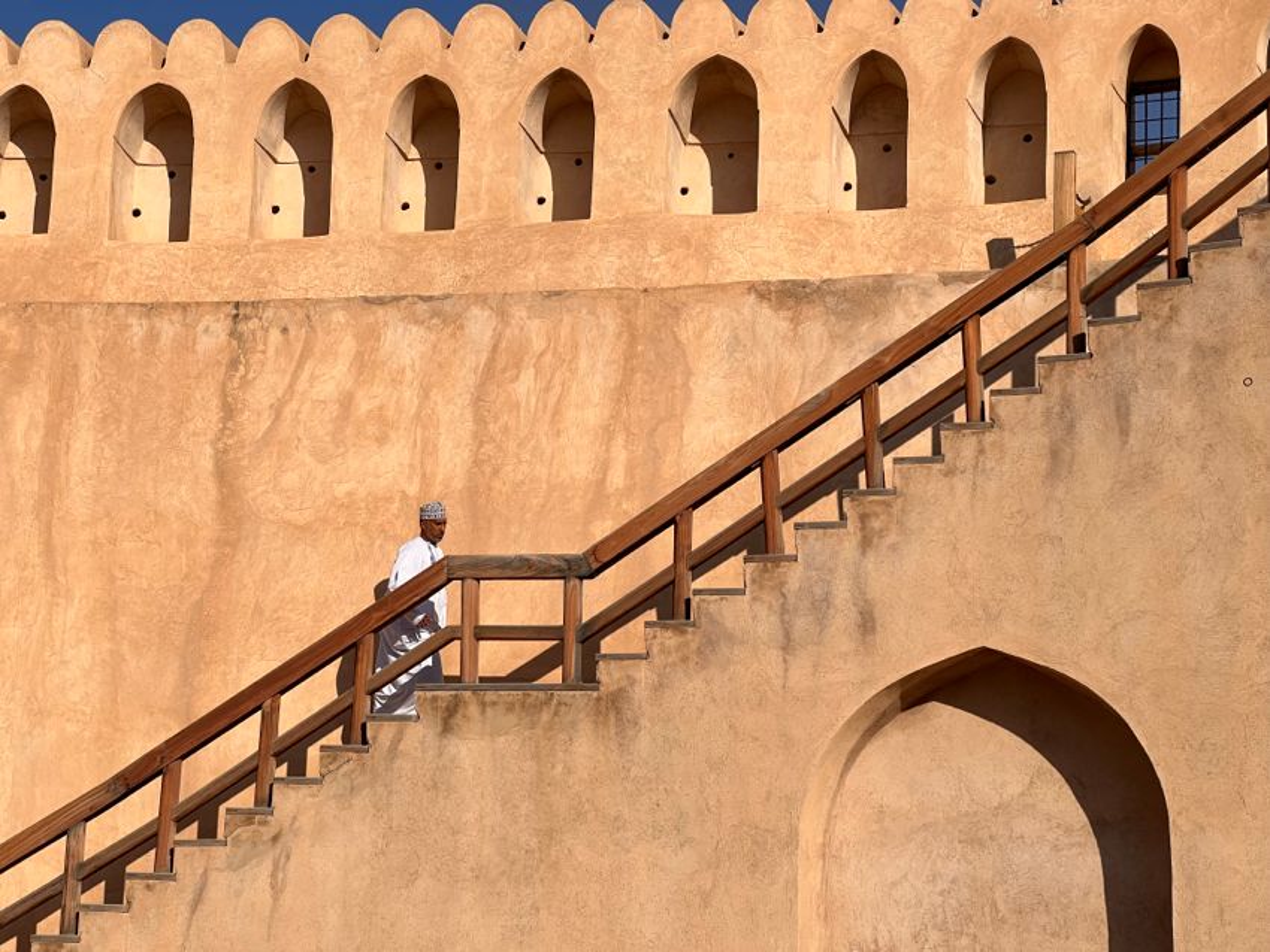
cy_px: 476
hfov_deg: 25.3
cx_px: 635
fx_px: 2826
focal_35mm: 77
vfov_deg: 19.1
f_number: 2.8
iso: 32
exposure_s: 1/1783
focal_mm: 9
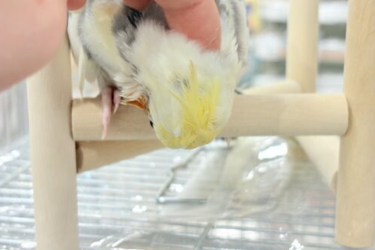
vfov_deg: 19.4
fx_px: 730
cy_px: 79
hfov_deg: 28.8
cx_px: 216
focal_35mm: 70
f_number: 1.6
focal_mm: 5.96
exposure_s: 1/50
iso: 64
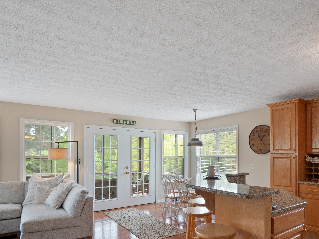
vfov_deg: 59.9
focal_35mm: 22
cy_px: 155
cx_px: 186
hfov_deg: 75.8
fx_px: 203
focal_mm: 8
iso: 200
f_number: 5.6
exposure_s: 1/8
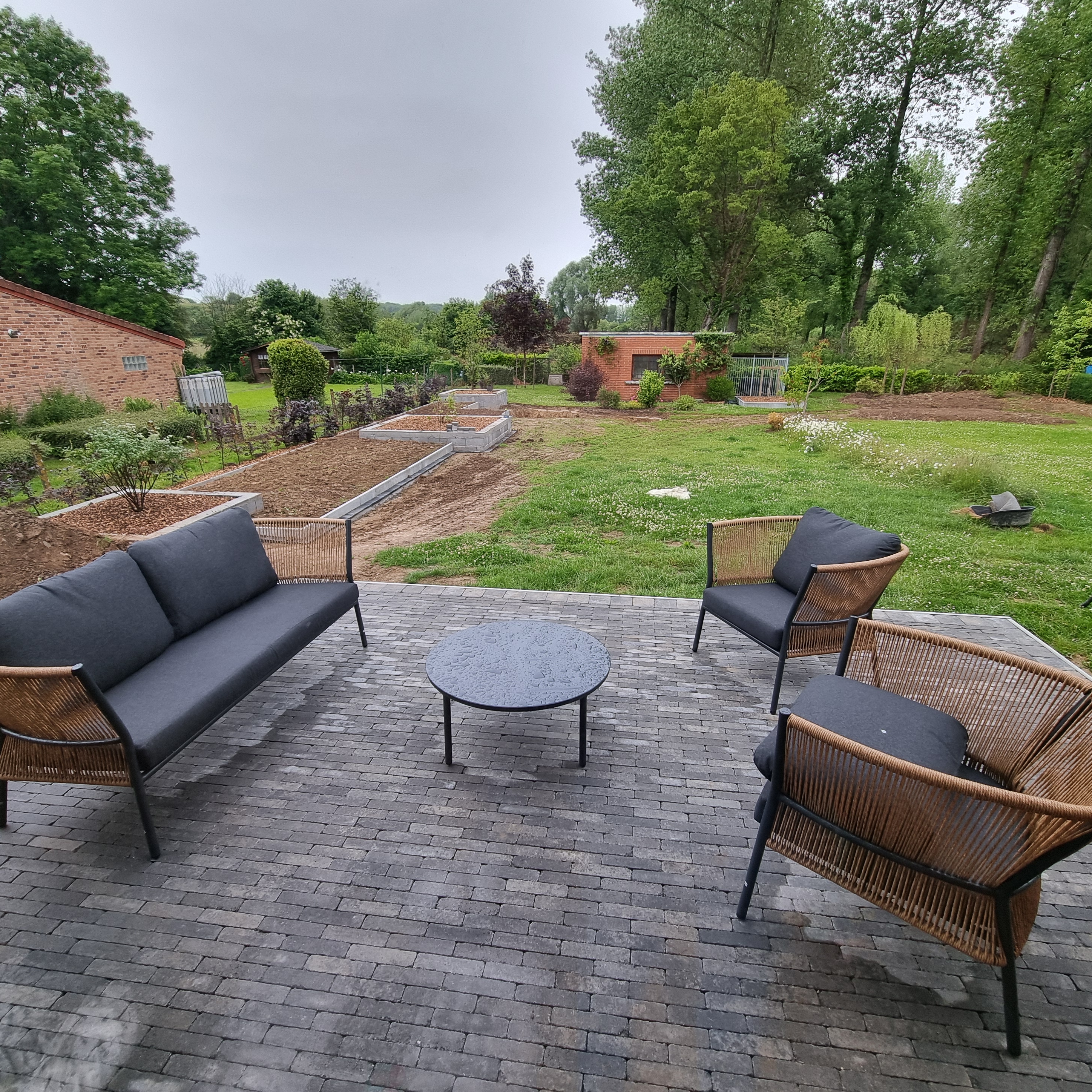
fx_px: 571
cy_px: 558
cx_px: 554
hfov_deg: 87.4
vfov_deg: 87.4
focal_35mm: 16
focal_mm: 2.2
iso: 50
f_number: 2.2
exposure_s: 1/50
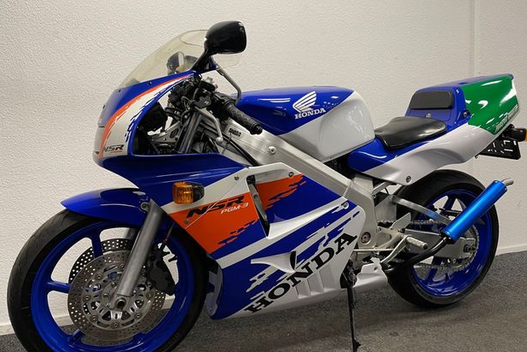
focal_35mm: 28
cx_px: 261
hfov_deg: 65.5
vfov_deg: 46.4
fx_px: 410
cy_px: 179
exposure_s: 1/50
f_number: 1.6
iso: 80
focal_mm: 4.2
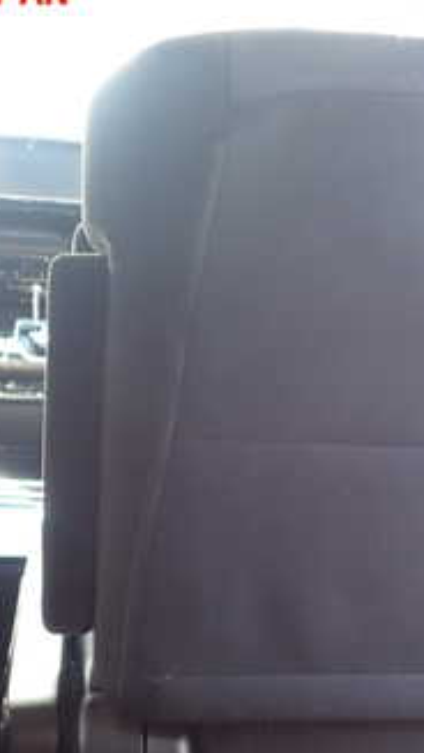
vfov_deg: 34.7
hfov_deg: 19.8
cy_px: 479
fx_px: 1199
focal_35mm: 60
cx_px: 341
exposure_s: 1/40
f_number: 2.3
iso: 200
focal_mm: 5.4
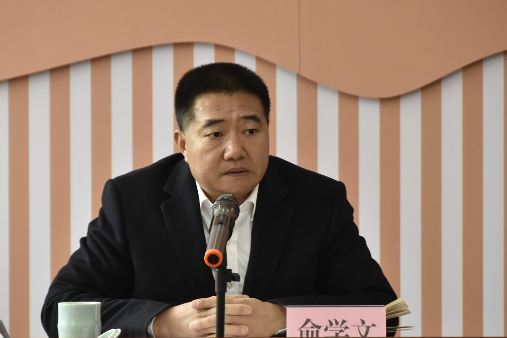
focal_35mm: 414
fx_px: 5828
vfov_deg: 3.3
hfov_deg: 5.0
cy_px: 195
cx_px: 238
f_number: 5.6
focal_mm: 200
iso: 1600
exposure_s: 1/60
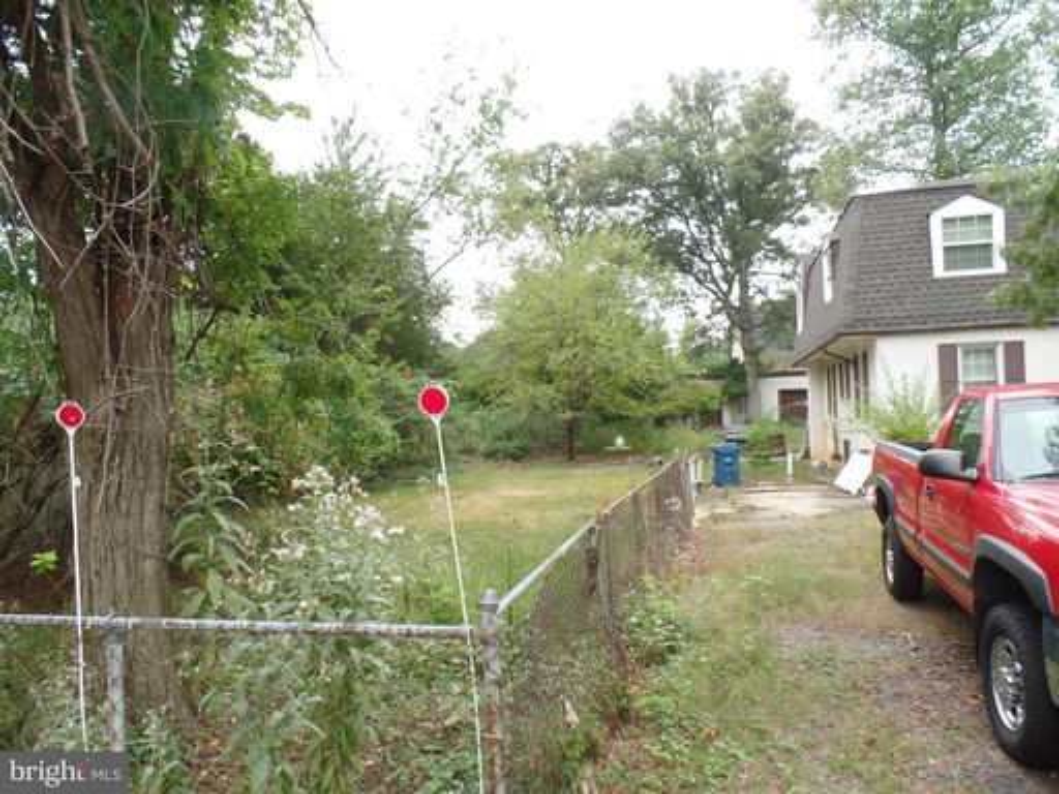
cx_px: 530
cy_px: 397
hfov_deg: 73.9
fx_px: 704
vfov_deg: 58.9
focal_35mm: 23
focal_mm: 4.1
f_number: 3.5
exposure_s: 1/60
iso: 80
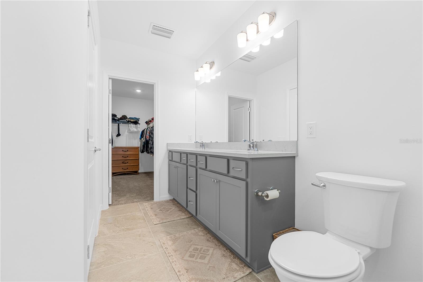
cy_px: 141
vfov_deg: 77.3
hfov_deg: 100.4
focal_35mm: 15
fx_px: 176
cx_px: 212
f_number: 4.5
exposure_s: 1/30
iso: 500
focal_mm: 10
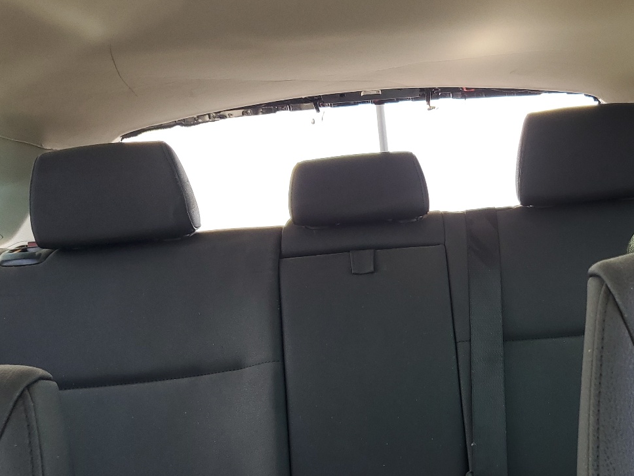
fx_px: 788
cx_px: 492
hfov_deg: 42.2
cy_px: 357
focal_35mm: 43
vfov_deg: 33.0
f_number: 1.5
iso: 50
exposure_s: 1/227
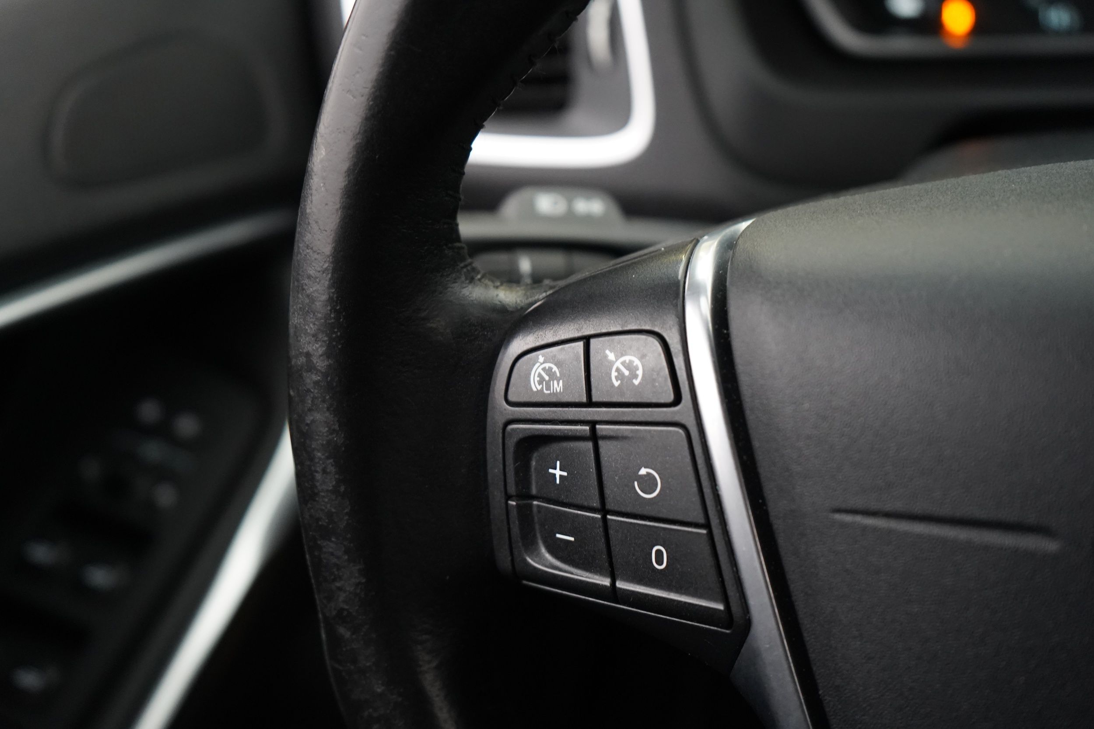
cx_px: 547
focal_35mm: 44
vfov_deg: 30.5
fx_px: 1337
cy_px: 364
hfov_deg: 44.5
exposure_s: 1/60
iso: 5000
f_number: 4.5
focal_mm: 44
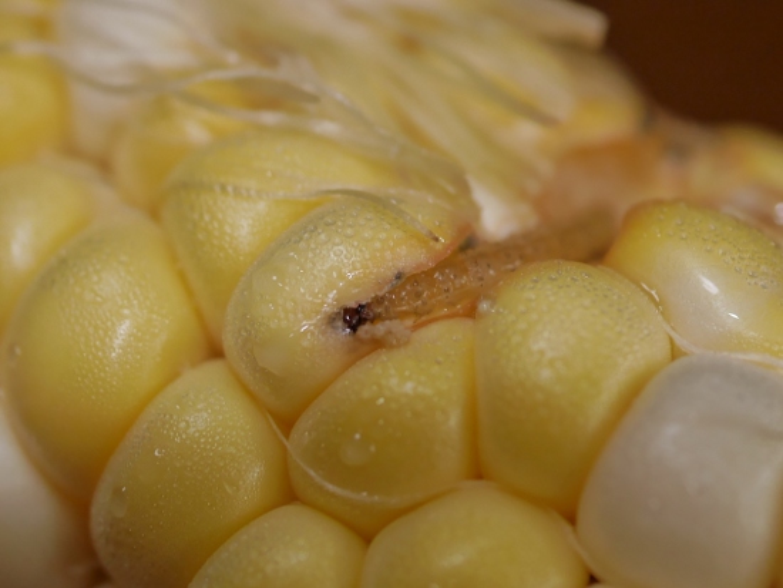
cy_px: 294
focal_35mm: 121
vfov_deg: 12.3
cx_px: 392
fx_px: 2738
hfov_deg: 16.3
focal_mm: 30
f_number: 2.8
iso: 160
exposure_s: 1/60
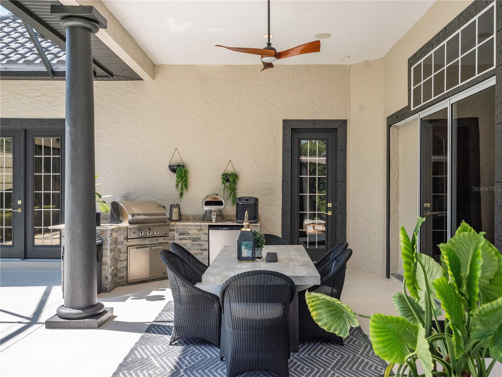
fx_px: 464
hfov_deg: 56.8
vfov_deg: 44.2
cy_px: 188
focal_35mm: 32
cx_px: 251
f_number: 5
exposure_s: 1/1600
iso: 1600
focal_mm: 16
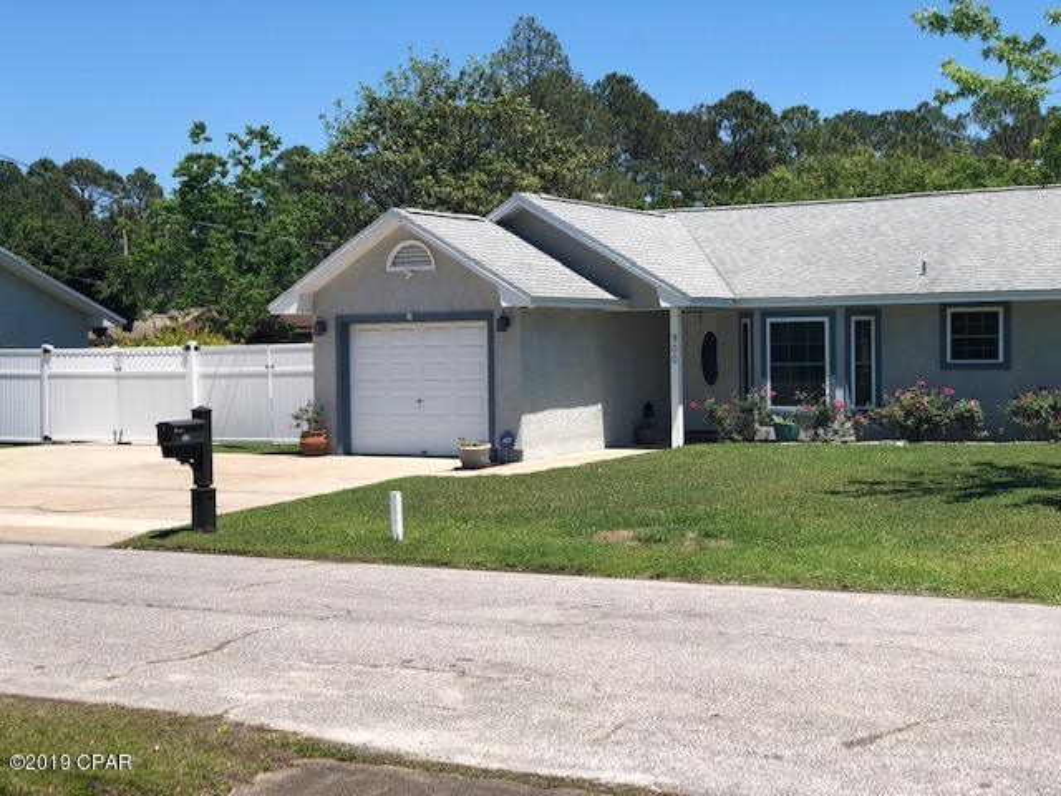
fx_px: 1747
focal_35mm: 57
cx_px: 530
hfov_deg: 33.8
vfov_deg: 25.7
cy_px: 398
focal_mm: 6.6
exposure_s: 1/774
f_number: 2.8
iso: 20
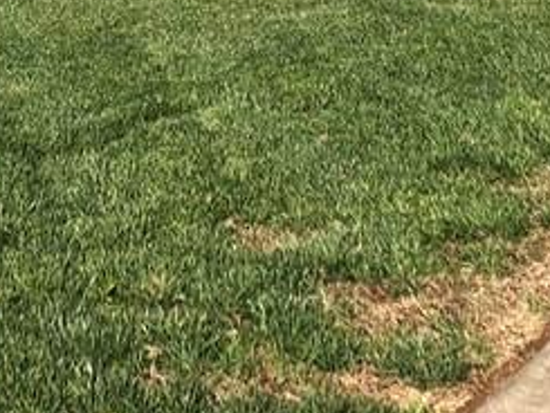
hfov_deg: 16.7
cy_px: -323
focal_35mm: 117
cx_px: 112
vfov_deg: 11.7
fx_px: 1860
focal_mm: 3.99
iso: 20
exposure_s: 1/1845
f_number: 1.8
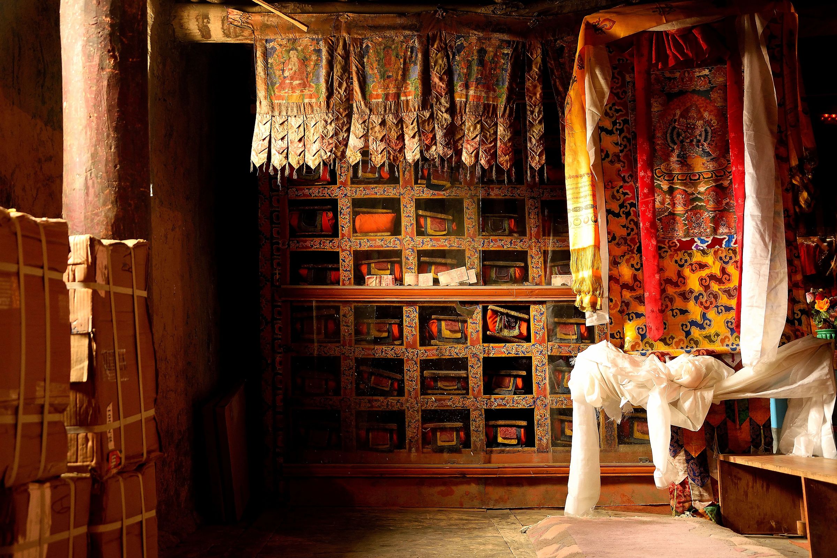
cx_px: 418
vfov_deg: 29.9
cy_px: 279
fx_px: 1046
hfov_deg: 43.6
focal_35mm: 45
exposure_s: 1/5
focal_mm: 30
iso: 400
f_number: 5.6
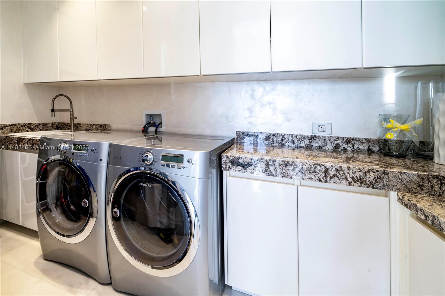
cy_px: 148
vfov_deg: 85.4
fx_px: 161
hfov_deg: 108.3
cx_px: 222
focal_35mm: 13
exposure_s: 1/8
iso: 250
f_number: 11
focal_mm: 13
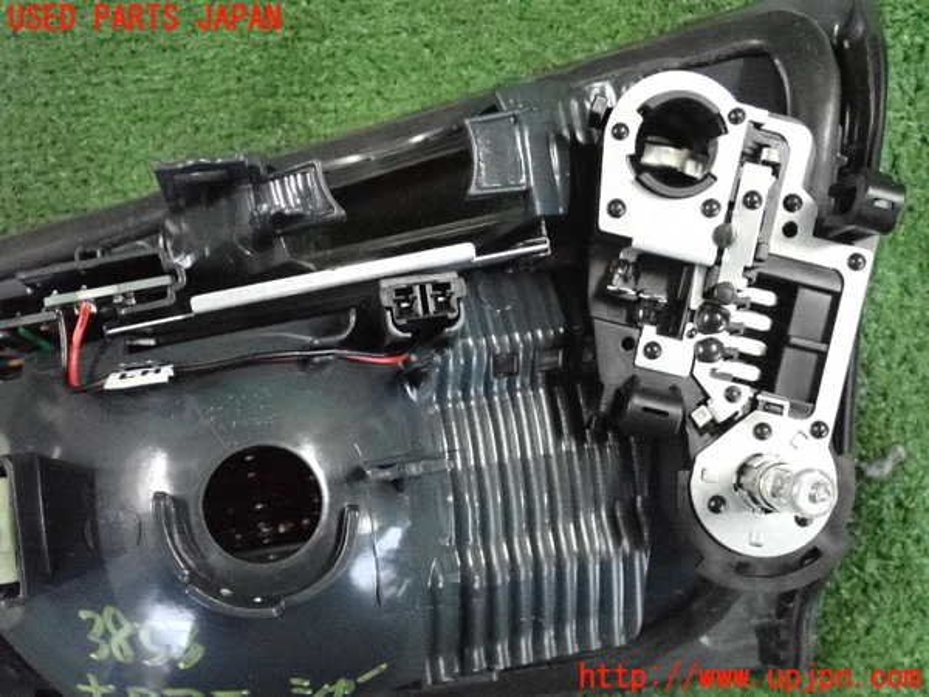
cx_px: 464
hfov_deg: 40.4
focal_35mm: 47
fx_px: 1261
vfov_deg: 30.9
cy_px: 348
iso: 6400
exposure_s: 1/125
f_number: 3.1
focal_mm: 8.4
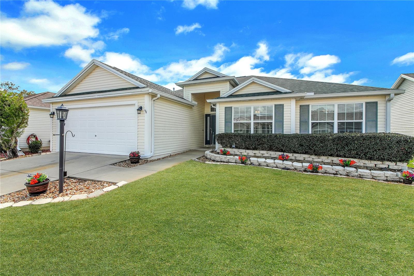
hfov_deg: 100.4
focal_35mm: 15
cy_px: 138
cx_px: 207
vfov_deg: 77.3
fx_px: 172
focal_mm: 10
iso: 500
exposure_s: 1/800
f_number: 8
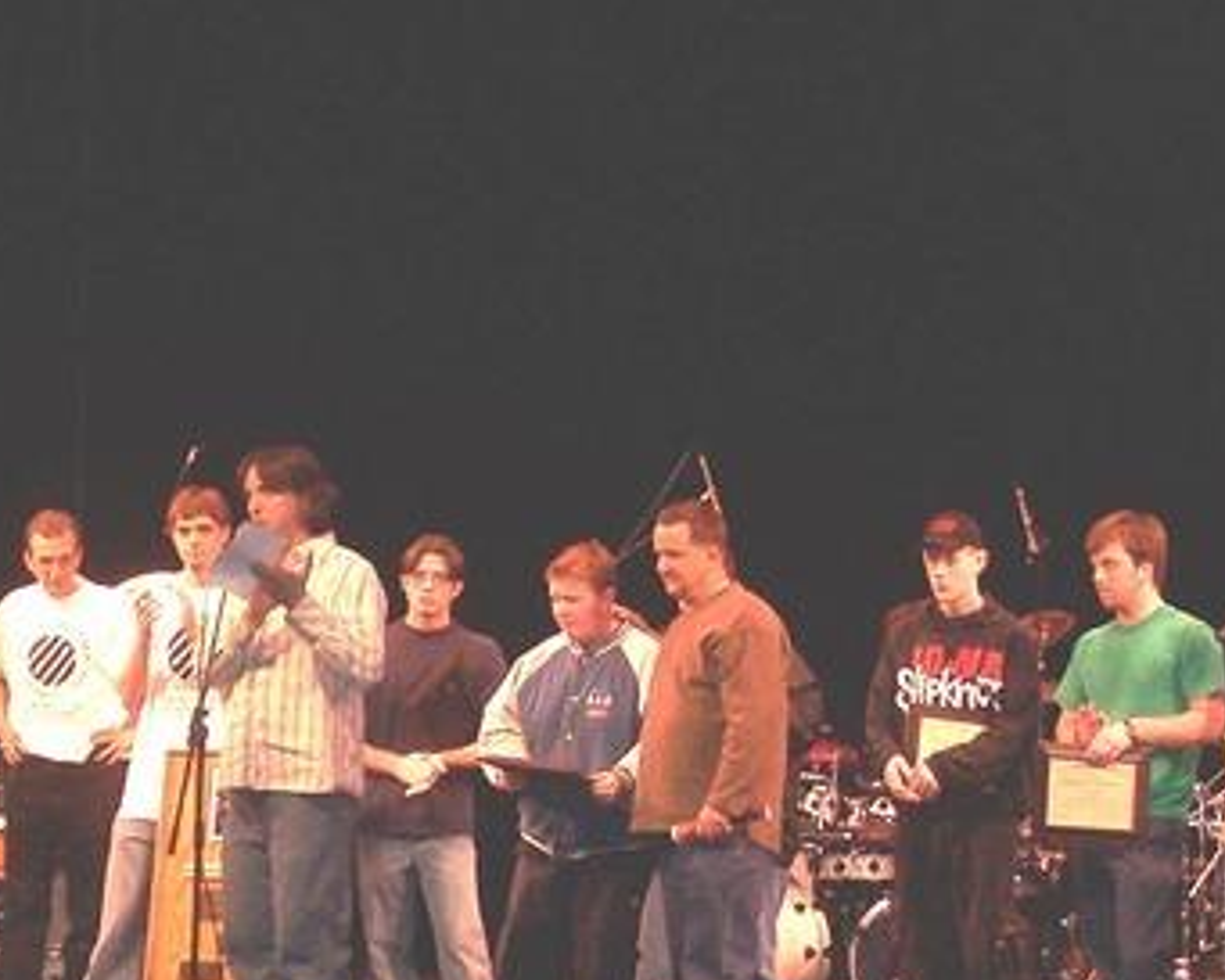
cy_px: 567
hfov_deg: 14.8
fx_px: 4715
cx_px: 406
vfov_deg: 11.9
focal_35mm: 130
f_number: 4
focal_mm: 10.8
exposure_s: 1/90
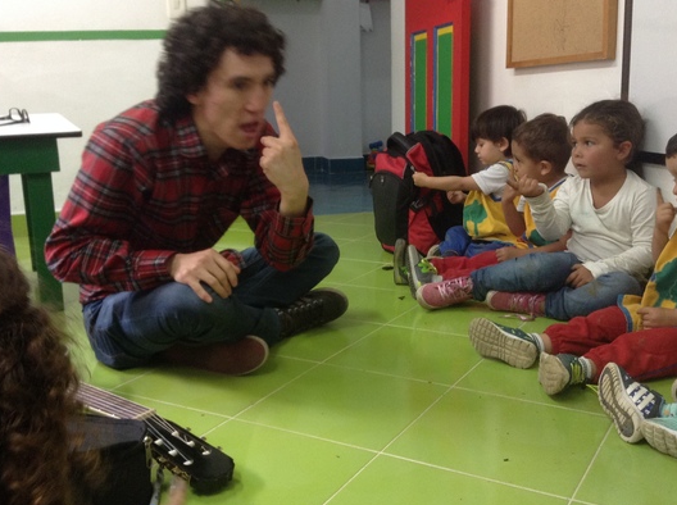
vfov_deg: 35.8
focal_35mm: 40
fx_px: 781
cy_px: 255
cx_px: 351
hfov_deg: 46.9
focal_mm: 3.3
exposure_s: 1/24
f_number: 2.4
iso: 100
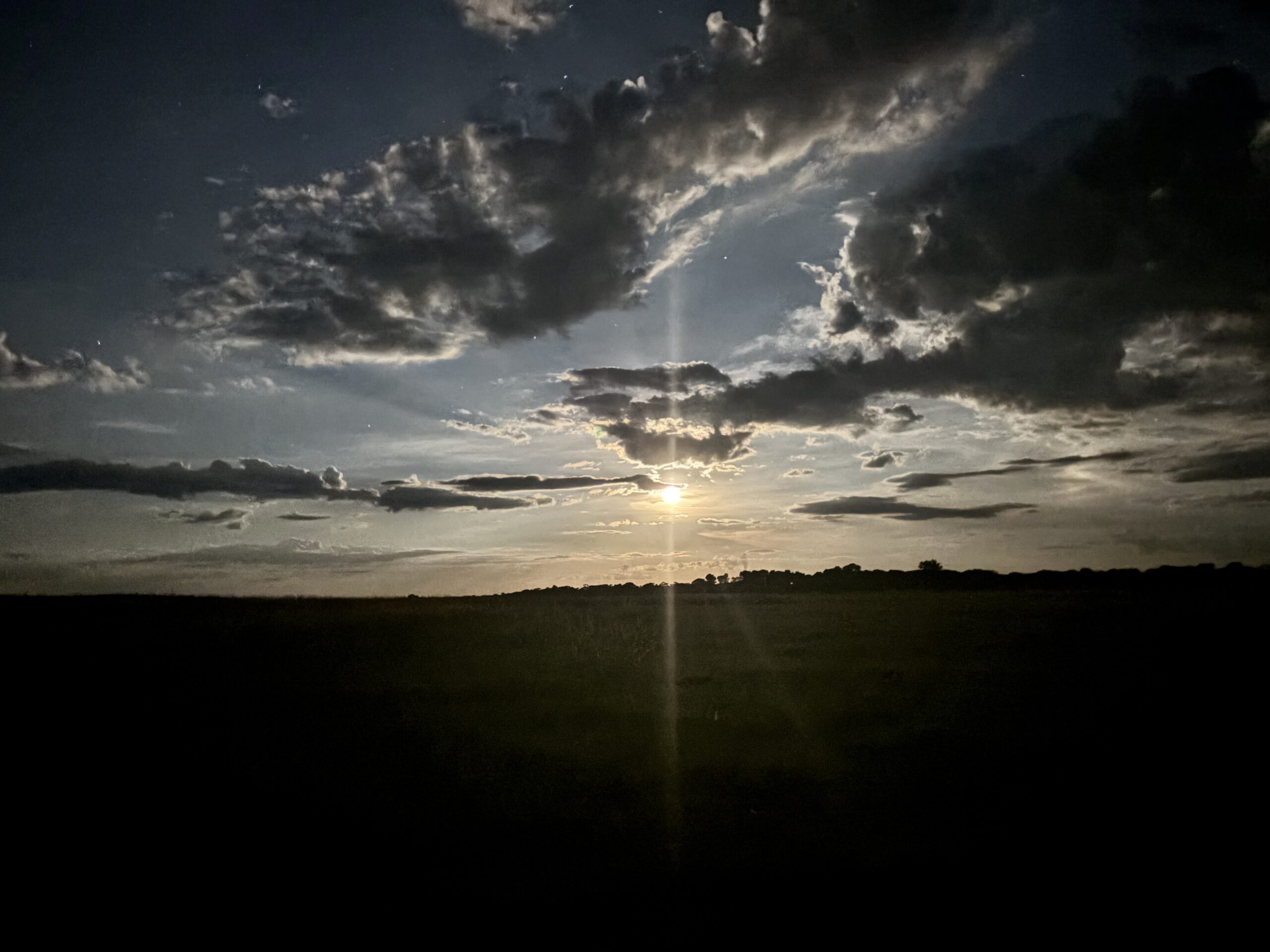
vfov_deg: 53.1
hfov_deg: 67.3
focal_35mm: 26
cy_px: 476
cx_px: 635
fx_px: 954
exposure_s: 1
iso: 6400
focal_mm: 5.96
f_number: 1.6
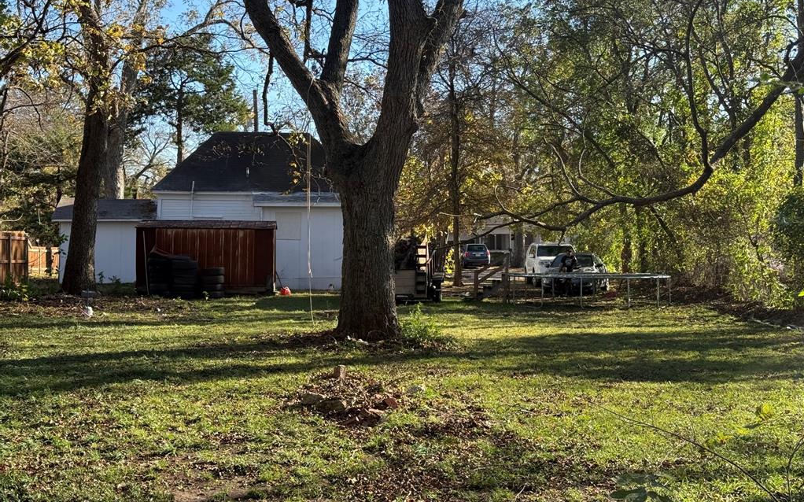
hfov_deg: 39.6
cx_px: 402
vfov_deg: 25.3
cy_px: 212
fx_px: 1117
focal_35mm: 51
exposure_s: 1/1285
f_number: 1.78
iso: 100
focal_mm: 6.76
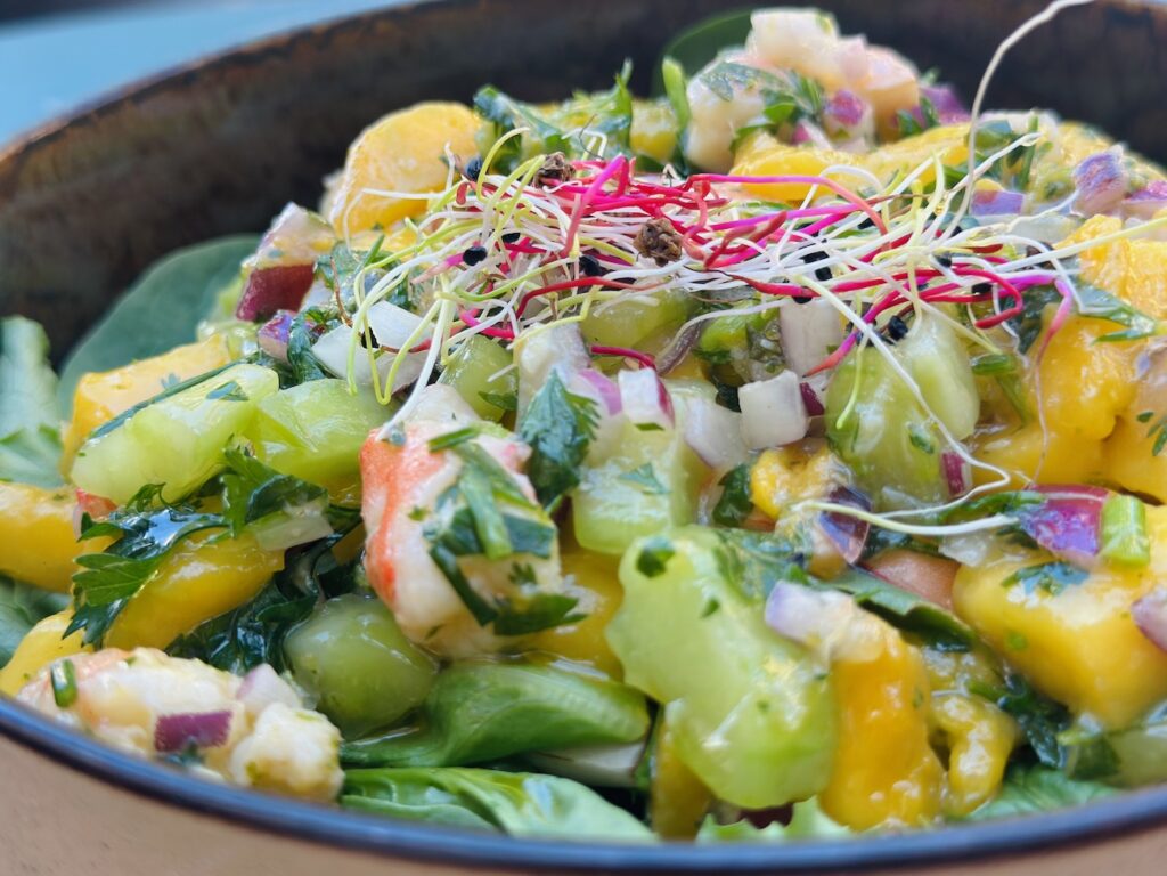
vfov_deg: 30.3
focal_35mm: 48
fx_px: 1618
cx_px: 584
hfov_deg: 39.7
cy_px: 438
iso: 80
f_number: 1.78
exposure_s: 1/335
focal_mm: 6.86
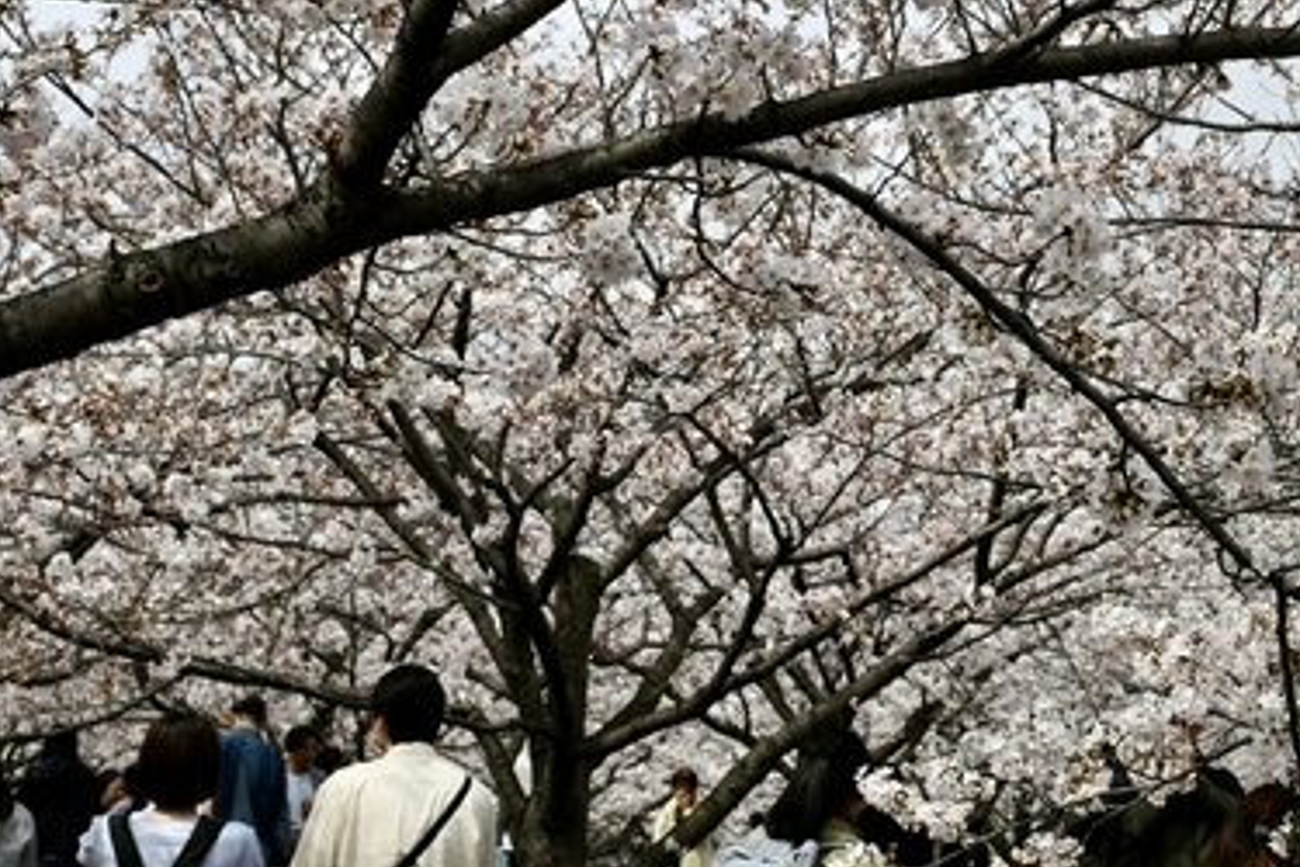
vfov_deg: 17.0
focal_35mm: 80
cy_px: 284
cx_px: 929
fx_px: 2889
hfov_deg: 25.1
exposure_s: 1/320
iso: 100
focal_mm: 50
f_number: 9
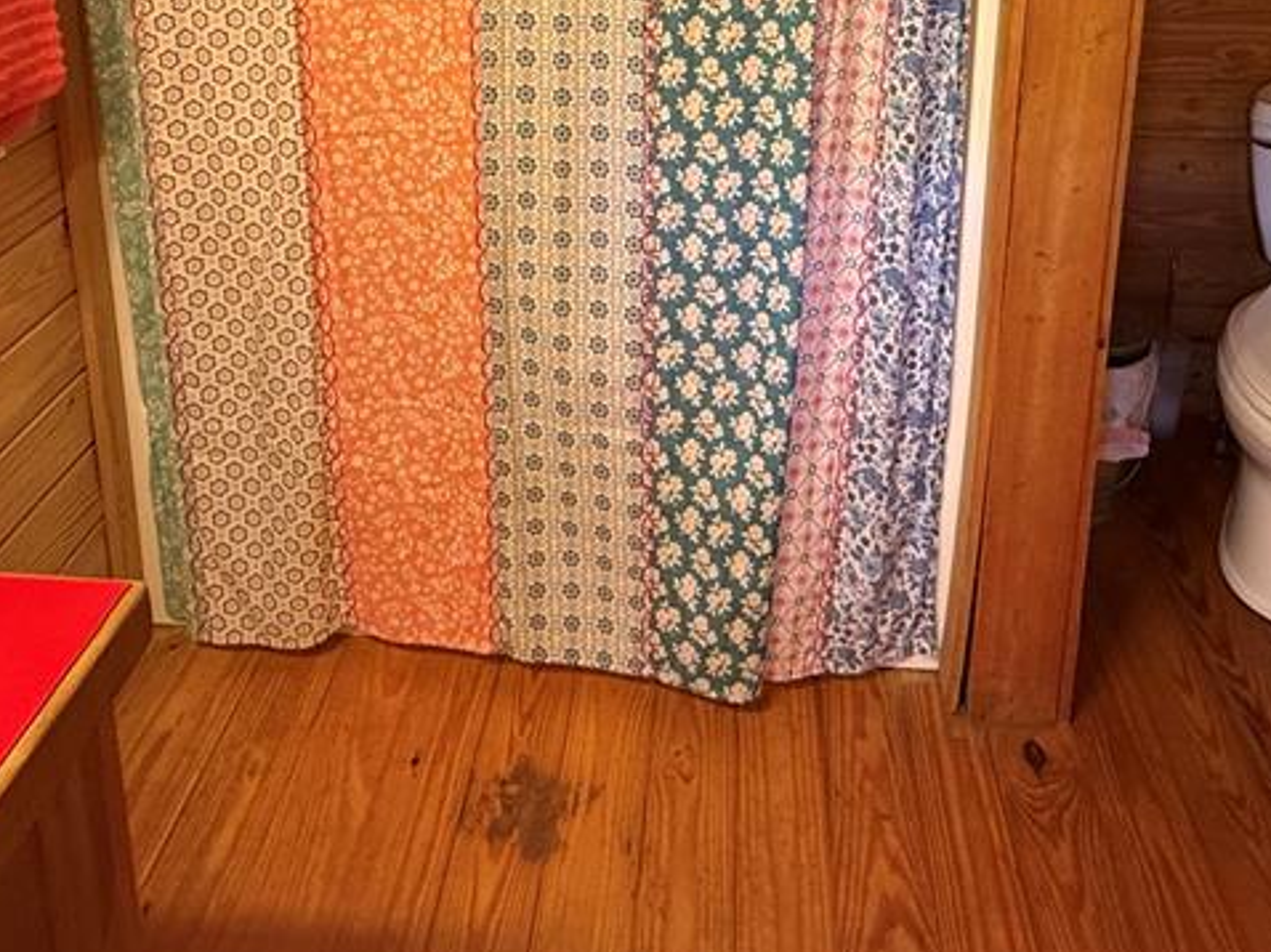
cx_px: 694
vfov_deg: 40.2
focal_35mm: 30
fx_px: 1101
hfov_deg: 59.9
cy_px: -29
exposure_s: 1/60
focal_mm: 2.22
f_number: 2.2
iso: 320
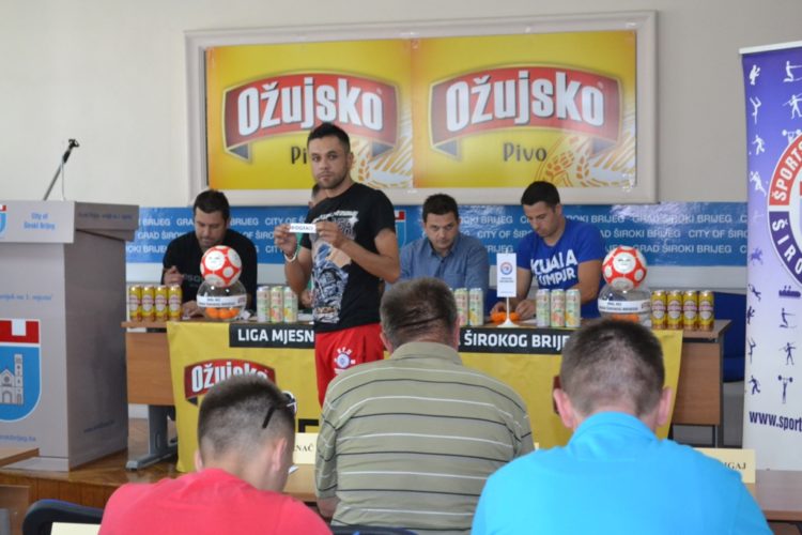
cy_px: 268
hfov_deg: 29.2
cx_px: 401
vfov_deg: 19.7
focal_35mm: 69
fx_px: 1537
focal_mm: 46
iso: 3200
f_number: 5.3
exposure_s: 1/60
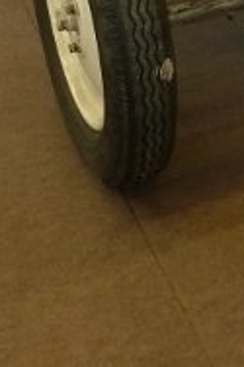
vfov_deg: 20.9
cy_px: -182
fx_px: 845
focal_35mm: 83
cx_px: 213
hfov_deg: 16.2
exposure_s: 1/30
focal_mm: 4.1
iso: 320
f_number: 3.3
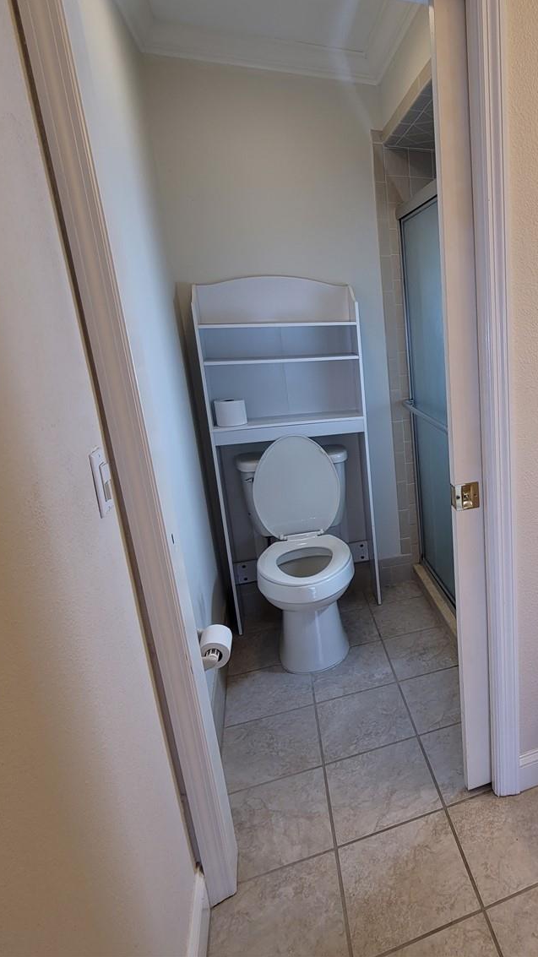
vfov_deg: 86.5
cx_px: 504
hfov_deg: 48.6
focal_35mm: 20
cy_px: 451
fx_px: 507
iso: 64
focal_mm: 2.2
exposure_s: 1/60
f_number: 2.2
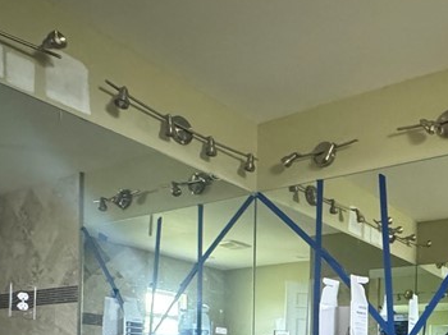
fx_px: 530
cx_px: 401
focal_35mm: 41
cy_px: 371
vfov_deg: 31.1
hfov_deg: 42.2
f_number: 2.2
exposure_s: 1/43
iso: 1250
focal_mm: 2.22
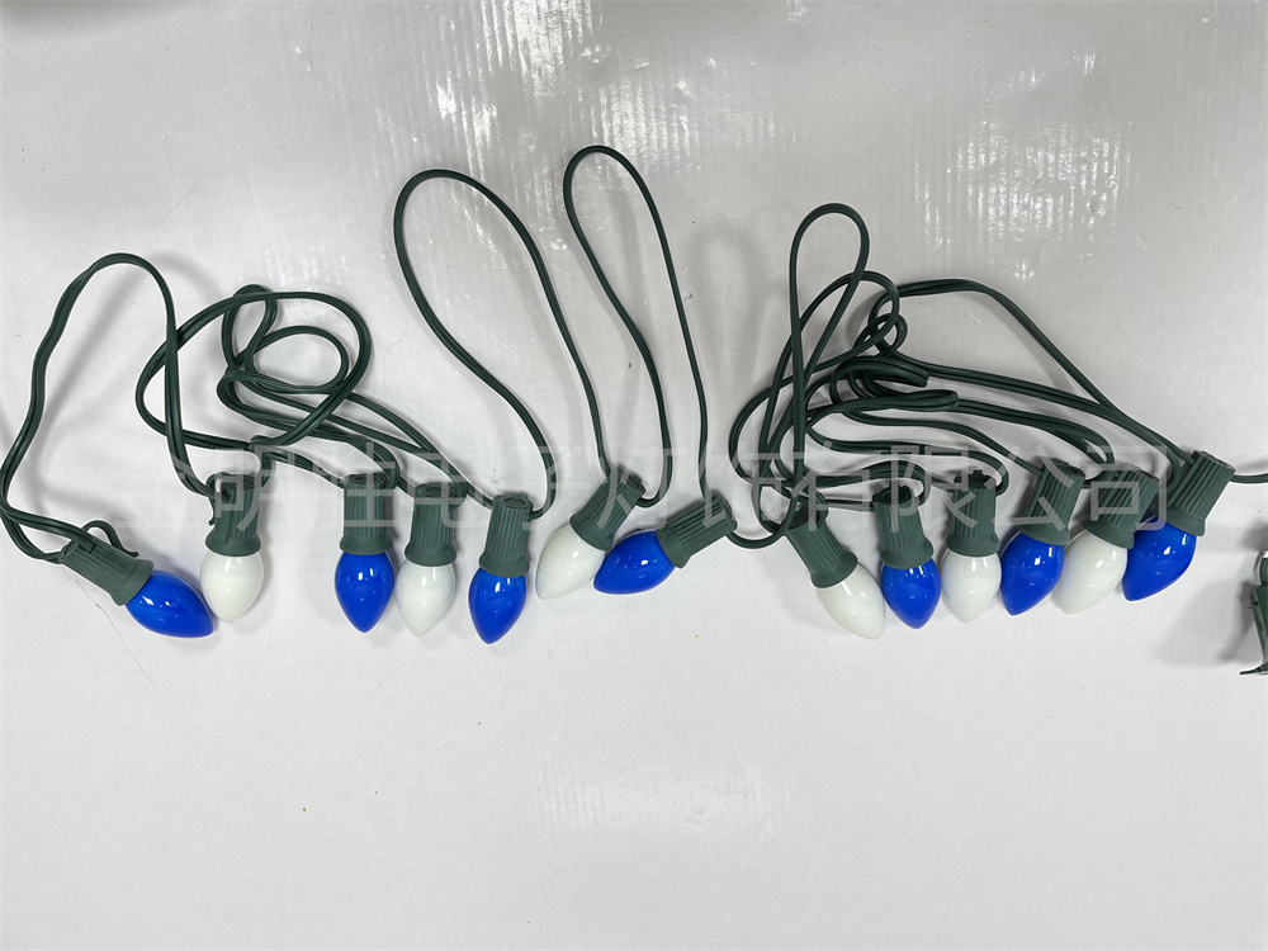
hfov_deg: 67.3
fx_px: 952
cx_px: 634
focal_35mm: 26
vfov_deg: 53.1
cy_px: 476
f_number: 1.6
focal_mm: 5.1
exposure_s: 1/100
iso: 100
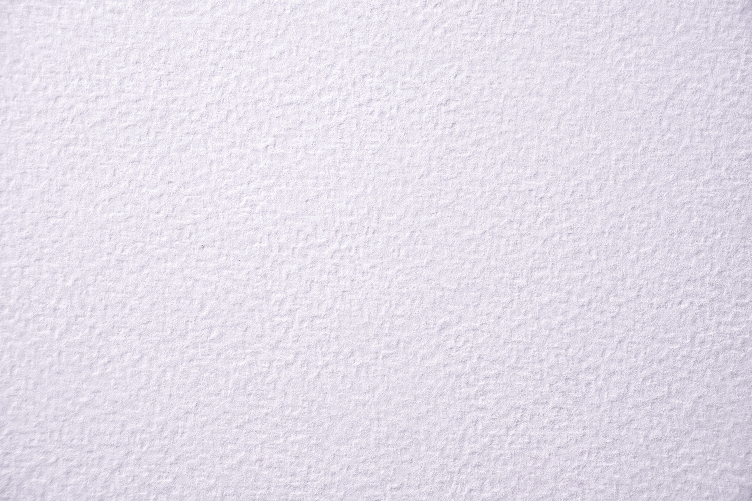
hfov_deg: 27.0
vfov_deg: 18.2
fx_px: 1567
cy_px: 250
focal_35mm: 75
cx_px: 376
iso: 400
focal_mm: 50
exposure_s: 1/30
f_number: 6.3
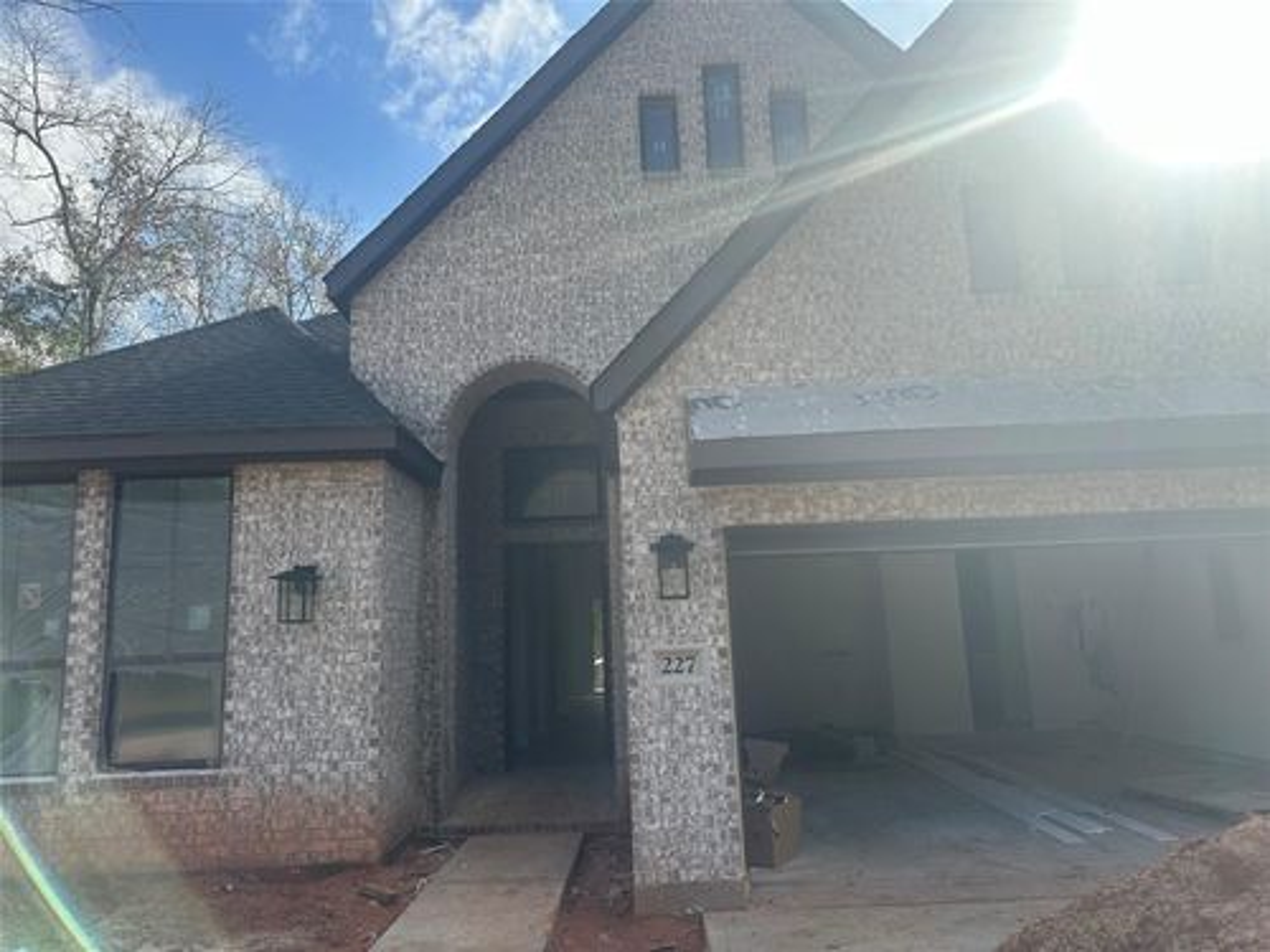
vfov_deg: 56.8
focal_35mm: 24
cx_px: 635
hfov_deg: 71.6
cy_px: 476
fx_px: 881
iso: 80
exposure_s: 1/3247
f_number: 1.78
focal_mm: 6.86
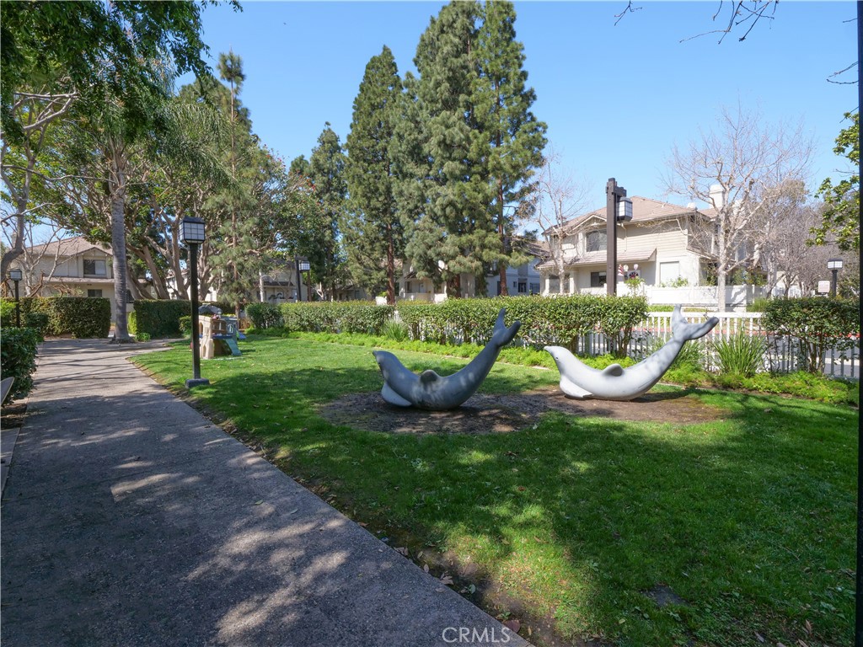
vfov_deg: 78.1
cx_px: 432
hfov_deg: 94.5
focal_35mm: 16
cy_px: 324
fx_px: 399
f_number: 11
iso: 200
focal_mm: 8
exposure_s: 1/100
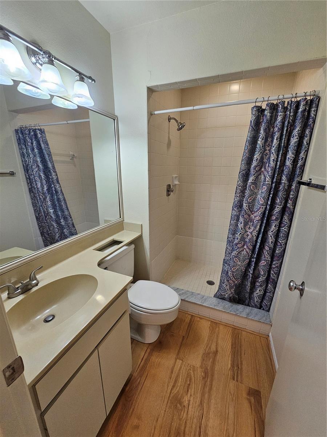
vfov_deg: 106.2
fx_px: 164
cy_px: 218
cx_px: 164
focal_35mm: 13
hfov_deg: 89.9
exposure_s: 1/60
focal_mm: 2.2
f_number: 2.2
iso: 250
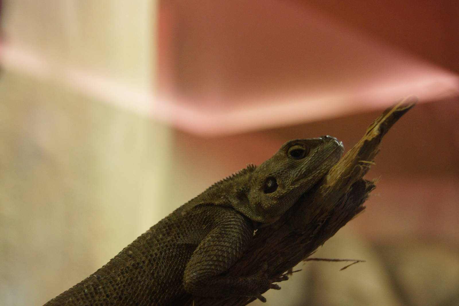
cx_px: 230
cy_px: 153
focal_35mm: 75
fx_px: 956
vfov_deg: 18.2
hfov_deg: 27.0
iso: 1600
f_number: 5.6
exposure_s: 1/80
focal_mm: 50
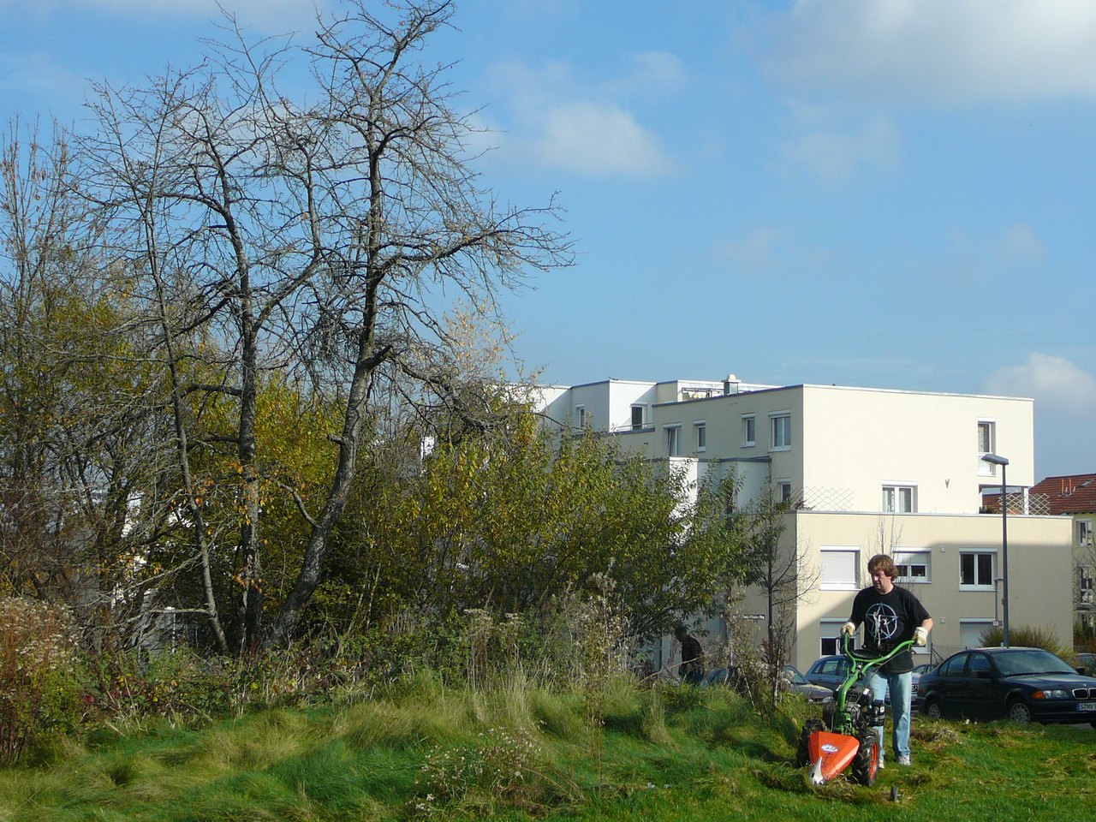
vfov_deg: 24.8
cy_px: 411
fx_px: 1868
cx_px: 548
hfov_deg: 32.7
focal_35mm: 59
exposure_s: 1/800
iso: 80
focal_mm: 8.7
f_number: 3.5
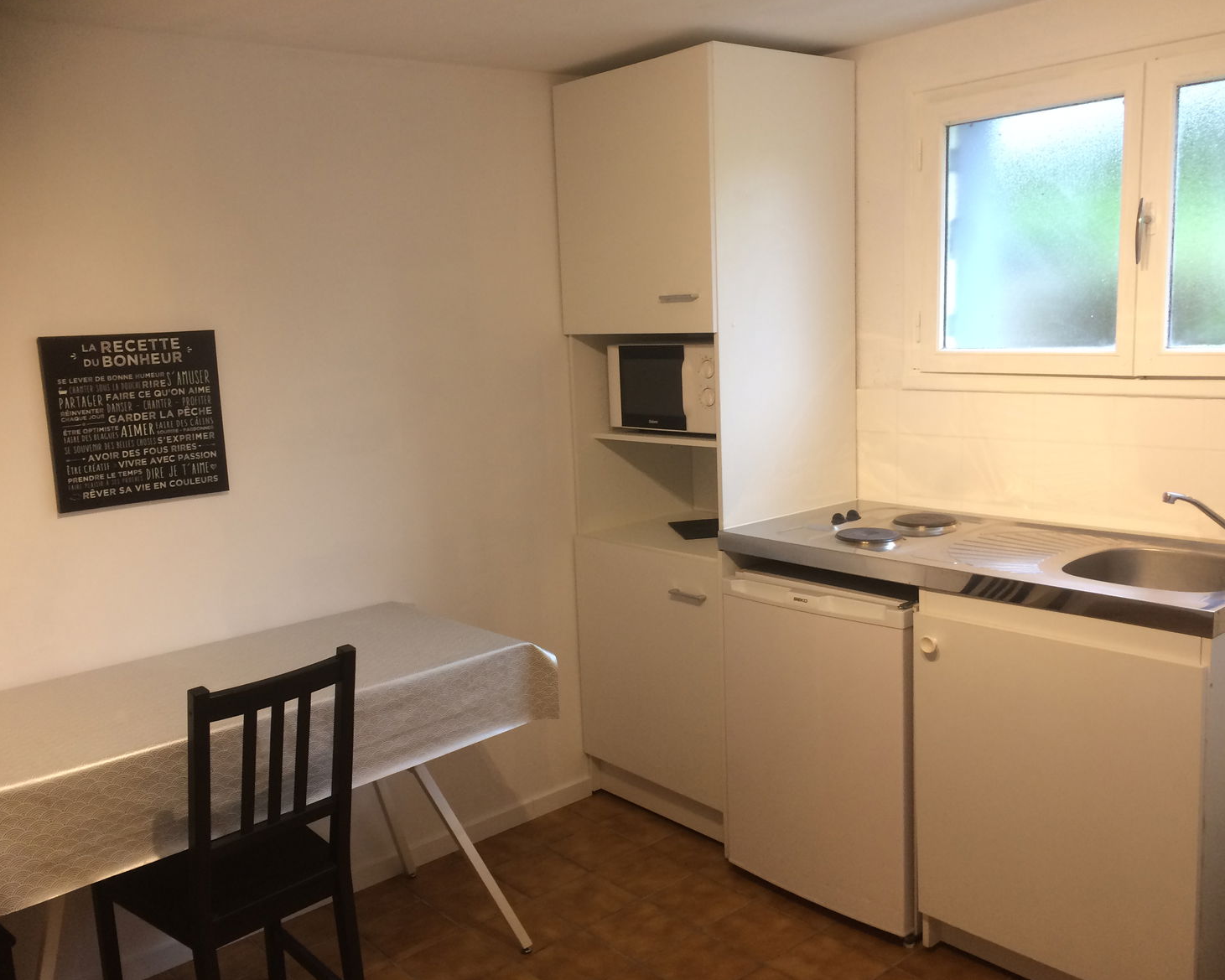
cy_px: 499
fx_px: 1124
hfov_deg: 57.1
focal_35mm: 31
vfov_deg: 47.1
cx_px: 574
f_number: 2.2
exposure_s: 1/33
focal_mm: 4.15
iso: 50
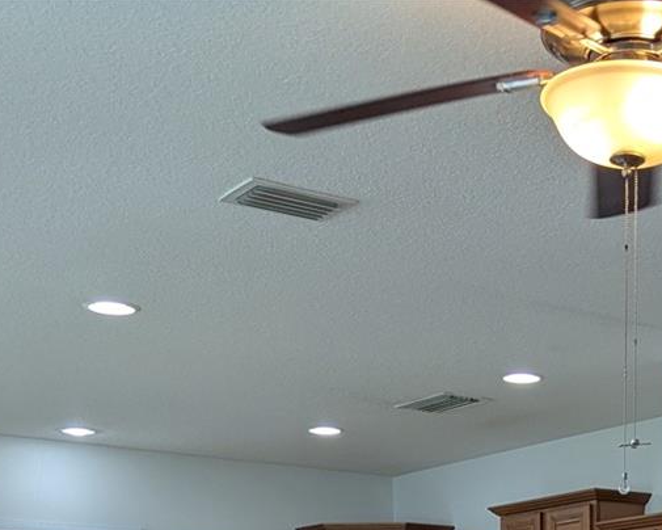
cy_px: 785
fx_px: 1450
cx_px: 565
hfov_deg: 25.1
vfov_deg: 18.5
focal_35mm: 74
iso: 62
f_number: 1.85
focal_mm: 6.81
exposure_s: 1/120
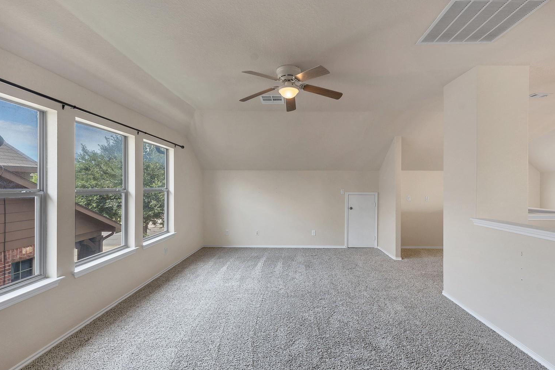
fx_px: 231
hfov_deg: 100.3
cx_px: 290
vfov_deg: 77.3
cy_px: 184
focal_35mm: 15
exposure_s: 1/10
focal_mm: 14
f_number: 7.1
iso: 100
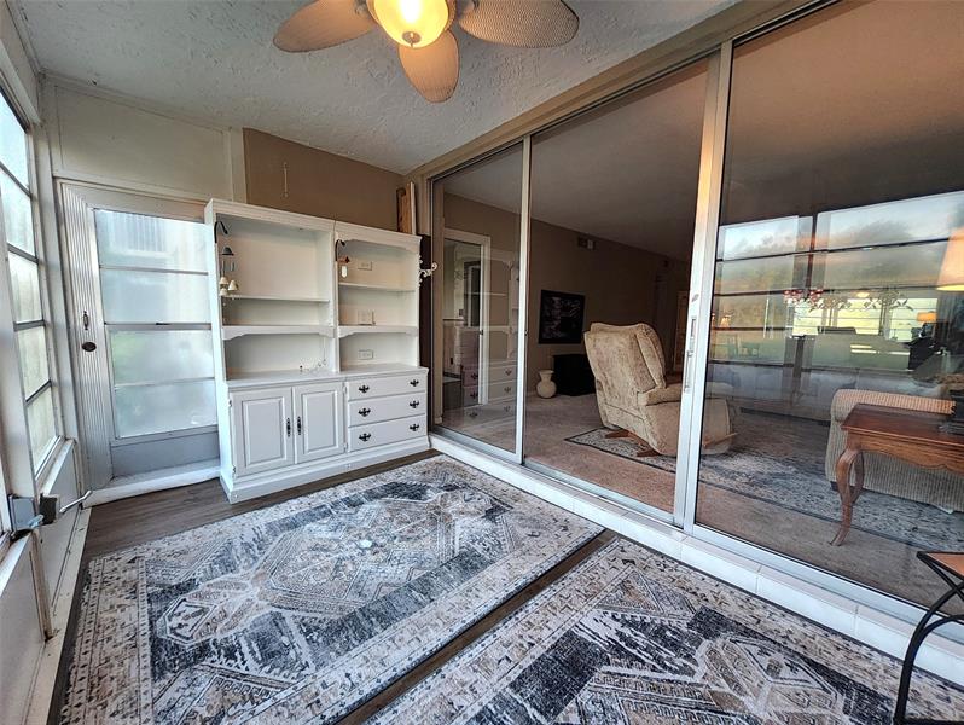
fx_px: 362
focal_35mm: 13
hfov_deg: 106.1
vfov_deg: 90.0
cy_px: 362
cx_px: 482
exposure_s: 1/50.3
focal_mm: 1.13
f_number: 2.2
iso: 80
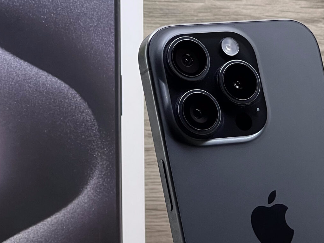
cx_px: 217
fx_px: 1807
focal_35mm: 193
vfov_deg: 7.7
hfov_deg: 10.2
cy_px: 174
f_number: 2.8
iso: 100
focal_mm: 9
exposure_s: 1/100
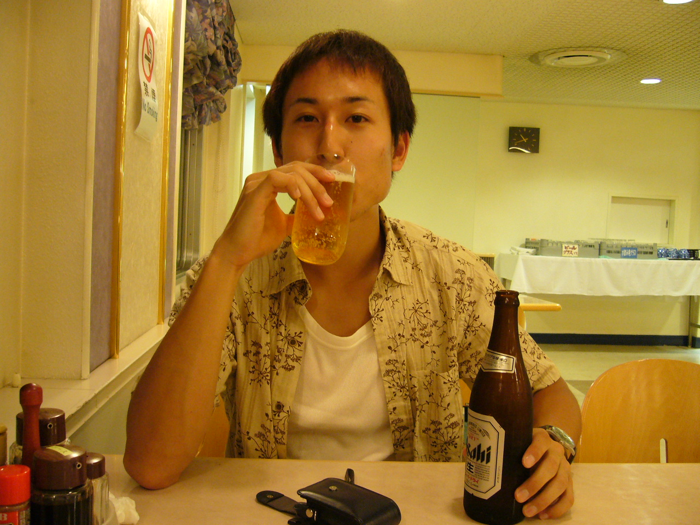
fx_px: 708
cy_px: 262
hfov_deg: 52.6
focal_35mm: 35
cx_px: 350
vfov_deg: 40.7
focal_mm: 5.8
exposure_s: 1/8
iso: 200
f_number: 2.8
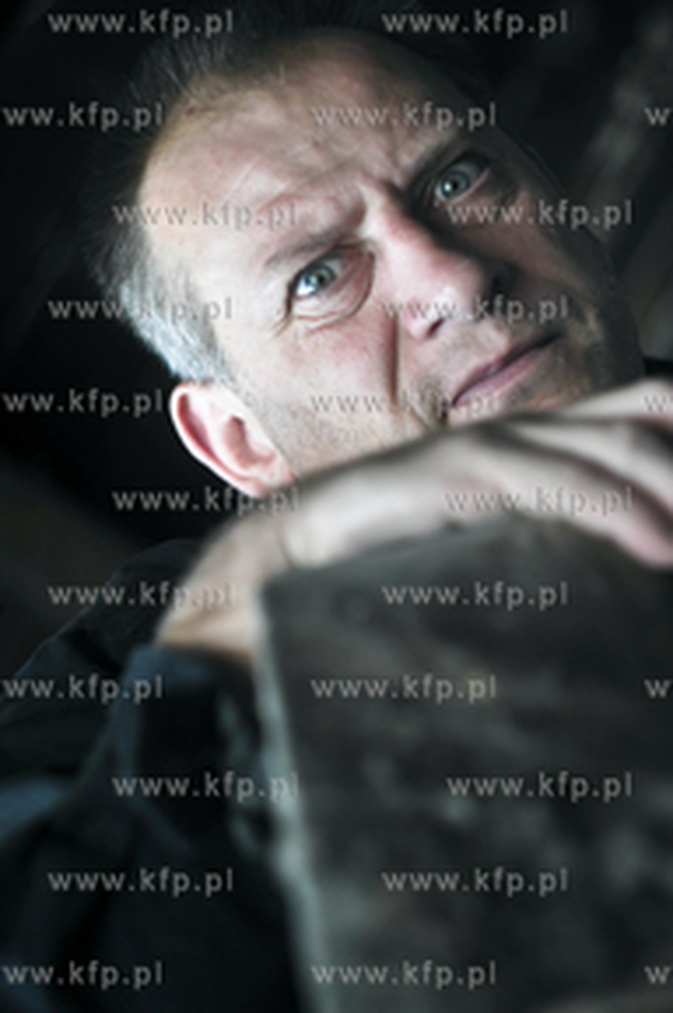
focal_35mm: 119
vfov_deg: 17.2
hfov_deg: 11.5
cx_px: 428
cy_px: 494
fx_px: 3345
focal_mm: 86
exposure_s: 1/250
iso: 400
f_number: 3.5
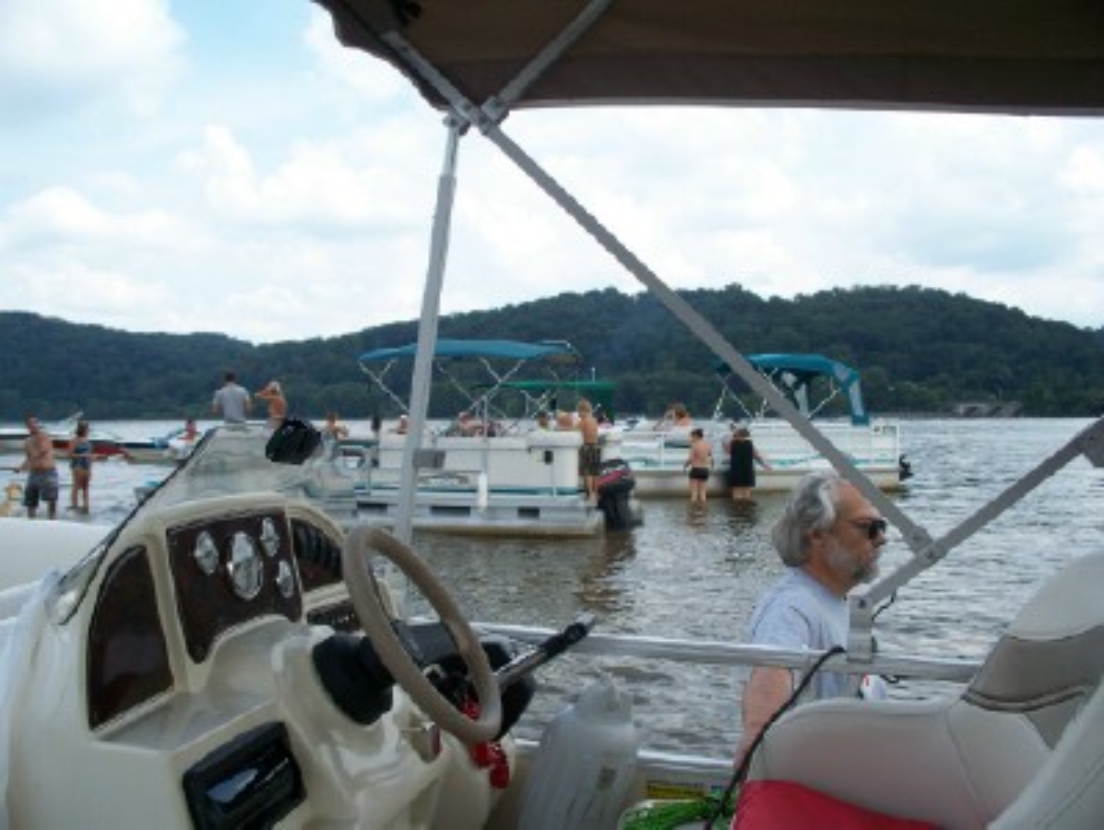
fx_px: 1149
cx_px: 552
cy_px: 415
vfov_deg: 39.7
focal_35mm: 36
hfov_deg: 51.3
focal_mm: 7.54
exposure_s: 1/500
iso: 64
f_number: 2.8
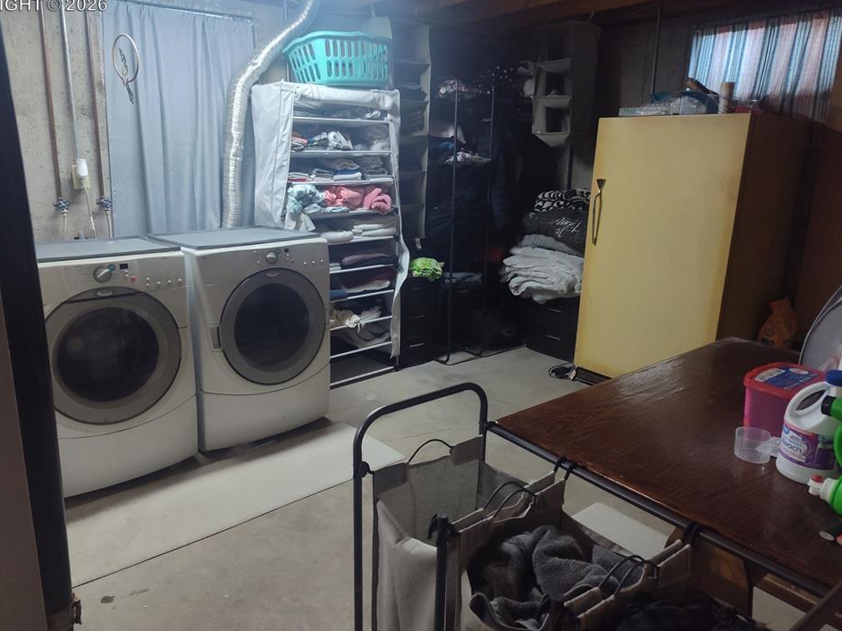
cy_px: 304
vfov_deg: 54.8
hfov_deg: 69.3
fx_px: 608
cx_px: 390
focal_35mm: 25
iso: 700
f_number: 1.8
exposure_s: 1/60
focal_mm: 5.56
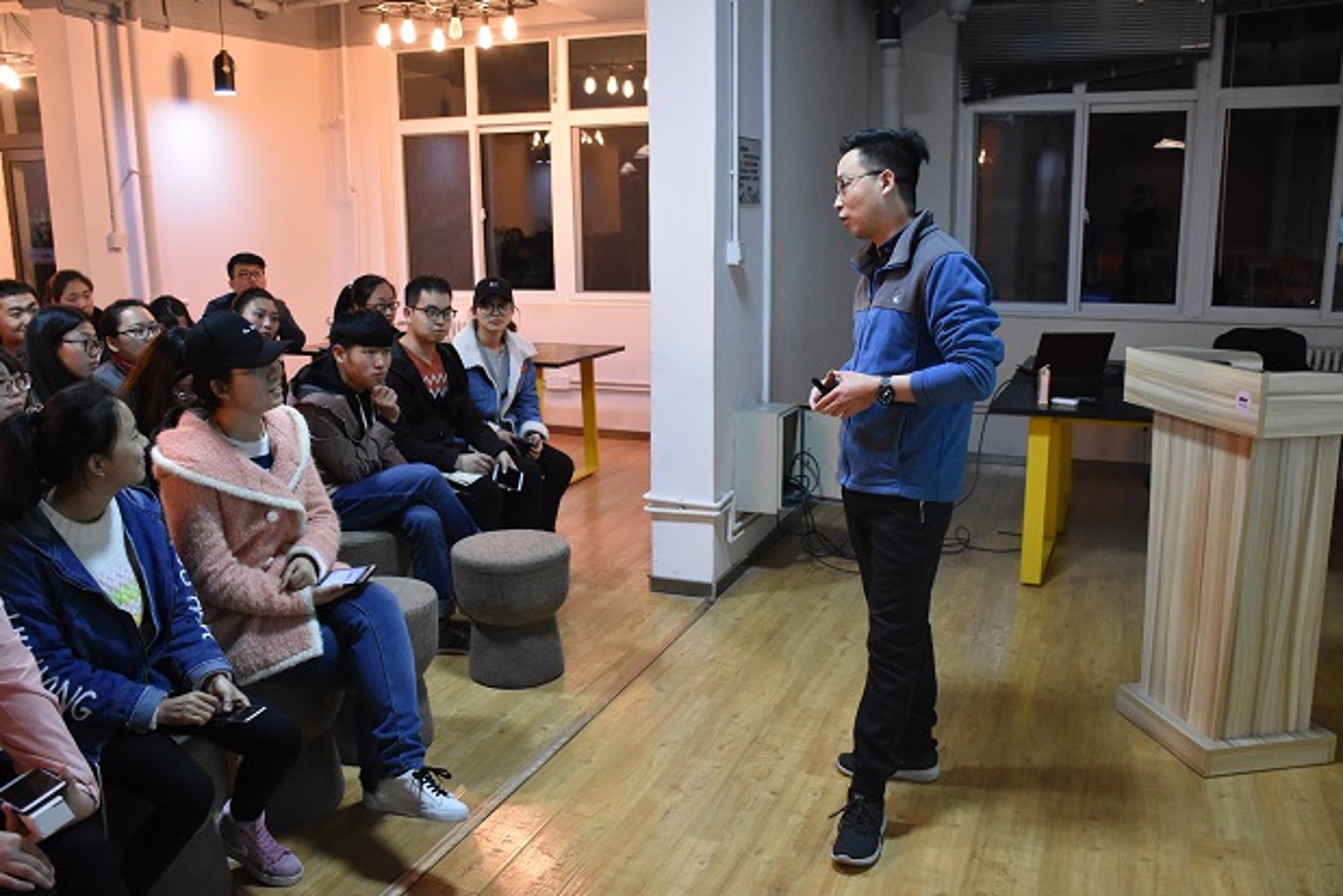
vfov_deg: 42.3
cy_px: 440
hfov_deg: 60.3
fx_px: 1157
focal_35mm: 31
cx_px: 675
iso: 3200
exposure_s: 1/60
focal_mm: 20
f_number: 3.8
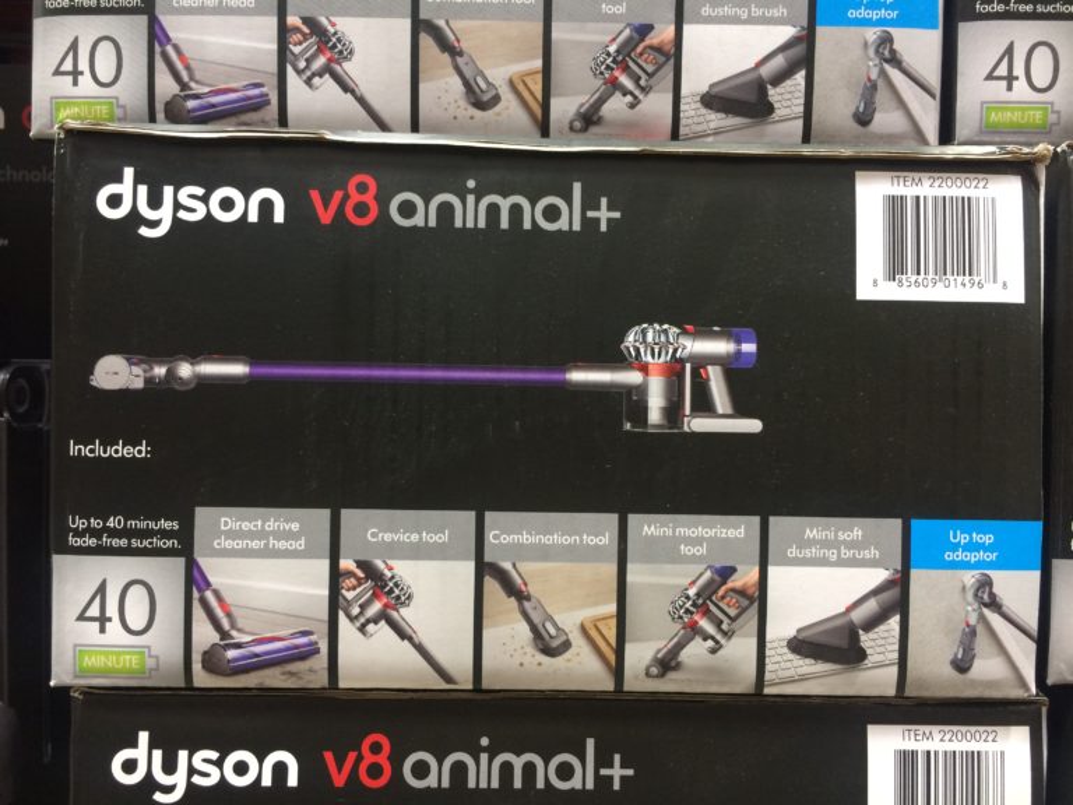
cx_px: 536
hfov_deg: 61.7
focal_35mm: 29
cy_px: 402
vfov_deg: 48.2
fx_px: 899
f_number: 2.2
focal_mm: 4.15
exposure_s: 1/30
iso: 125
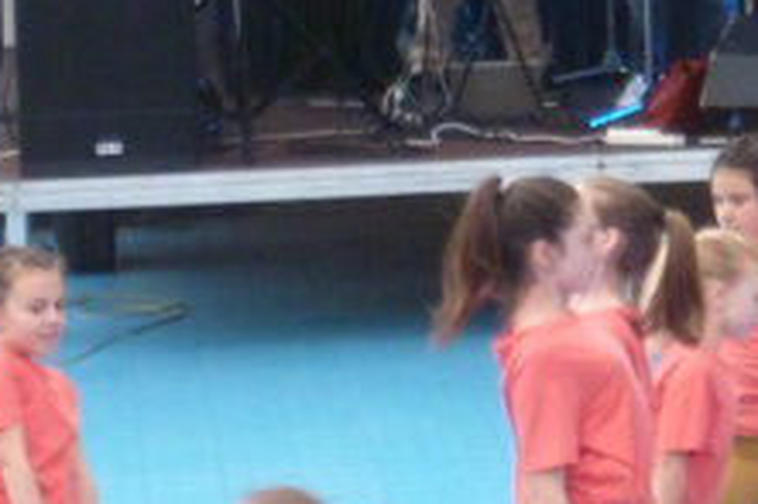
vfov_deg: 4.1
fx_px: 6964
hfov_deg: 6.2
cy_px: -319
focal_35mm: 331
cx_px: 936
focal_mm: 15.7
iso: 400
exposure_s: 1/60
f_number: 5.1
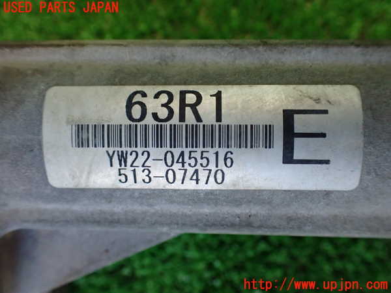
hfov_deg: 60.0
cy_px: 146
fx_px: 339
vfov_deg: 46.8
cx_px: 196
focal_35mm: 30
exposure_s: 1/125
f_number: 2.3
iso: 800
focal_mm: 5.4
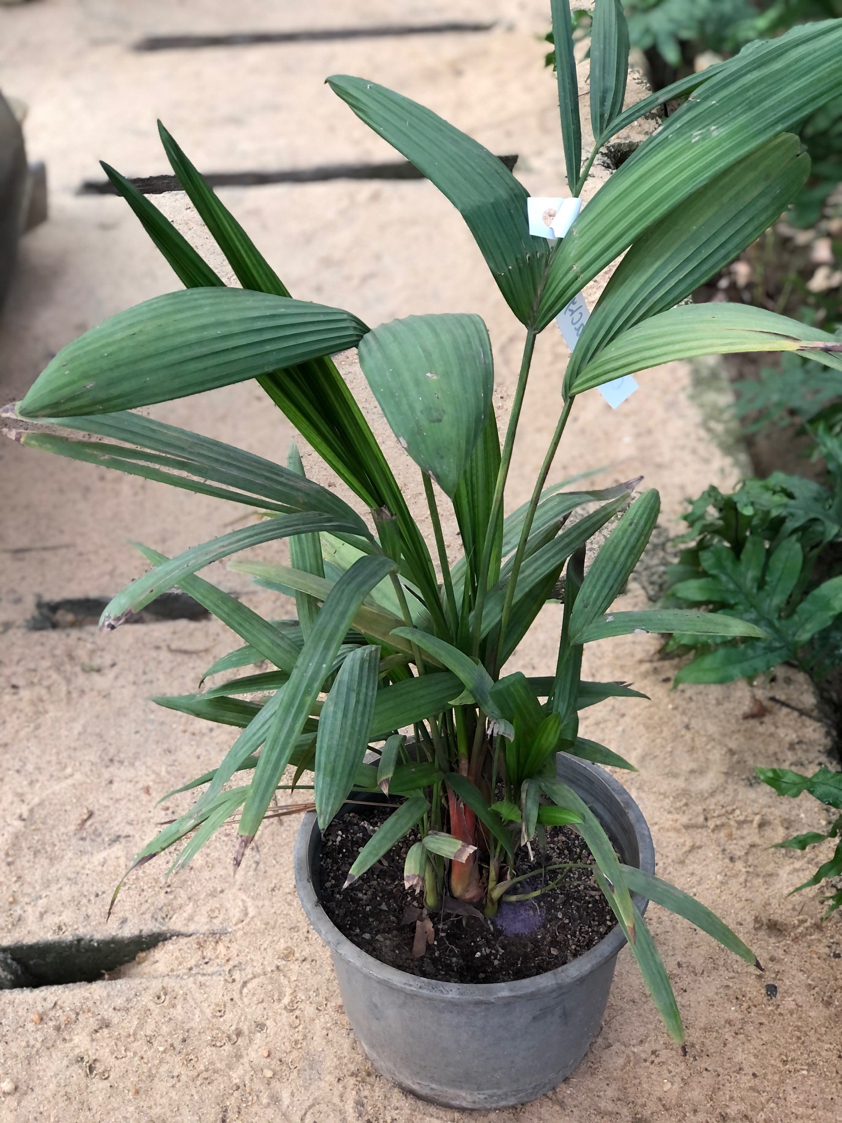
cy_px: 562
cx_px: 421
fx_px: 1849
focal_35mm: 57
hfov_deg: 25.7
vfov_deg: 33.8
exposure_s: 1/30
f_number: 2.8
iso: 40
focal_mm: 6.6
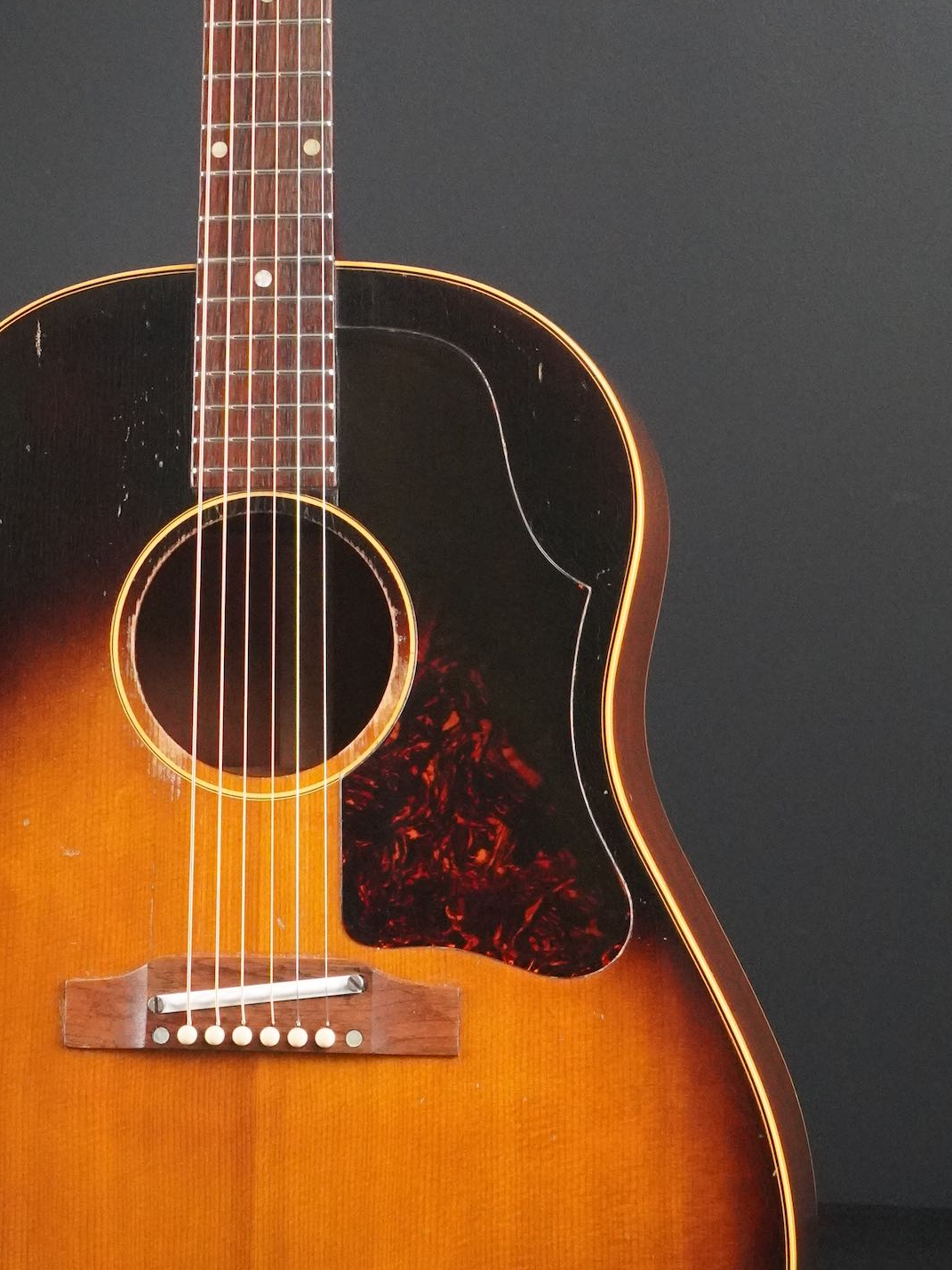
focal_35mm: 106
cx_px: 308
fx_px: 3887
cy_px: 343
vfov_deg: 18.4
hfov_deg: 13.9
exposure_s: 1/60
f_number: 11
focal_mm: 35
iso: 5000
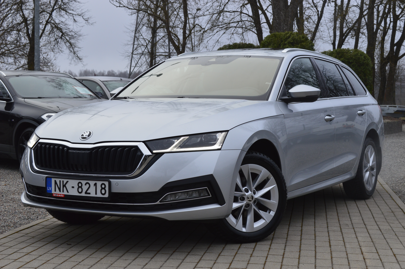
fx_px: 674
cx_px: 202
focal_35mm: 60
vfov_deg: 22.6
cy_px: 134
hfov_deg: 33.4
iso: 400
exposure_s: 1/250
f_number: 10
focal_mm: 40
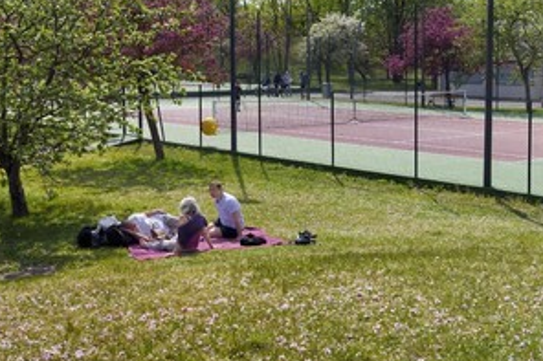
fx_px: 814
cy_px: 117
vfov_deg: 24.9
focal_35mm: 54
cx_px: 332
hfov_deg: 36.7
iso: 200
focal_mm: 38
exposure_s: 1/320
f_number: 11
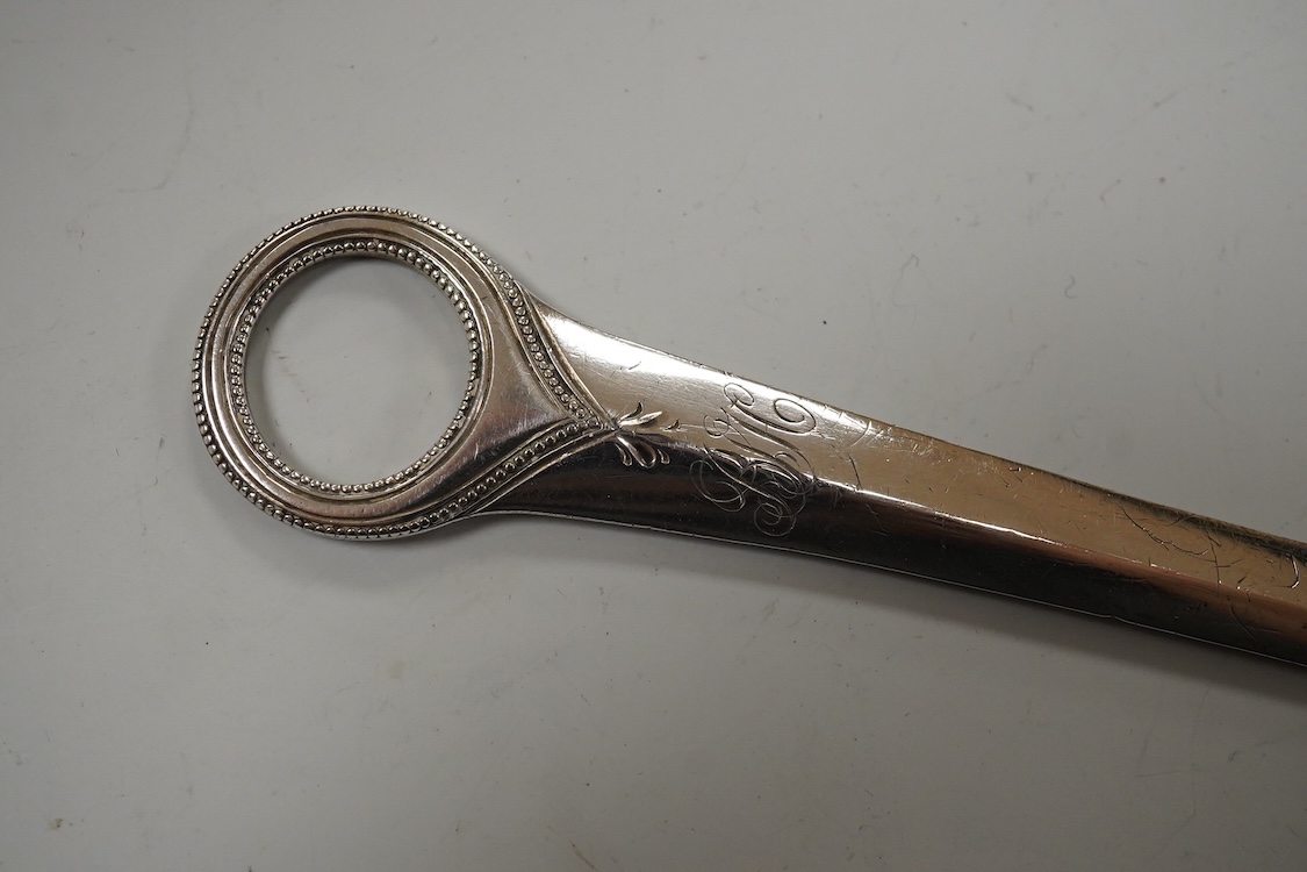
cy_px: 436
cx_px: 654
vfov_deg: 29.9
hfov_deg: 43.6
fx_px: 1634
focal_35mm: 45
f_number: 9
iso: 2500
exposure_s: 1/400
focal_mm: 30
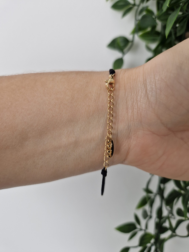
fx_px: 167
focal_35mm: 23
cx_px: 94
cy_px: 126
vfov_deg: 73.9
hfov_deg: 58.9
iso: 50
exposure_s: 1/100
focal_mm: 5.4
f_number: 1.8
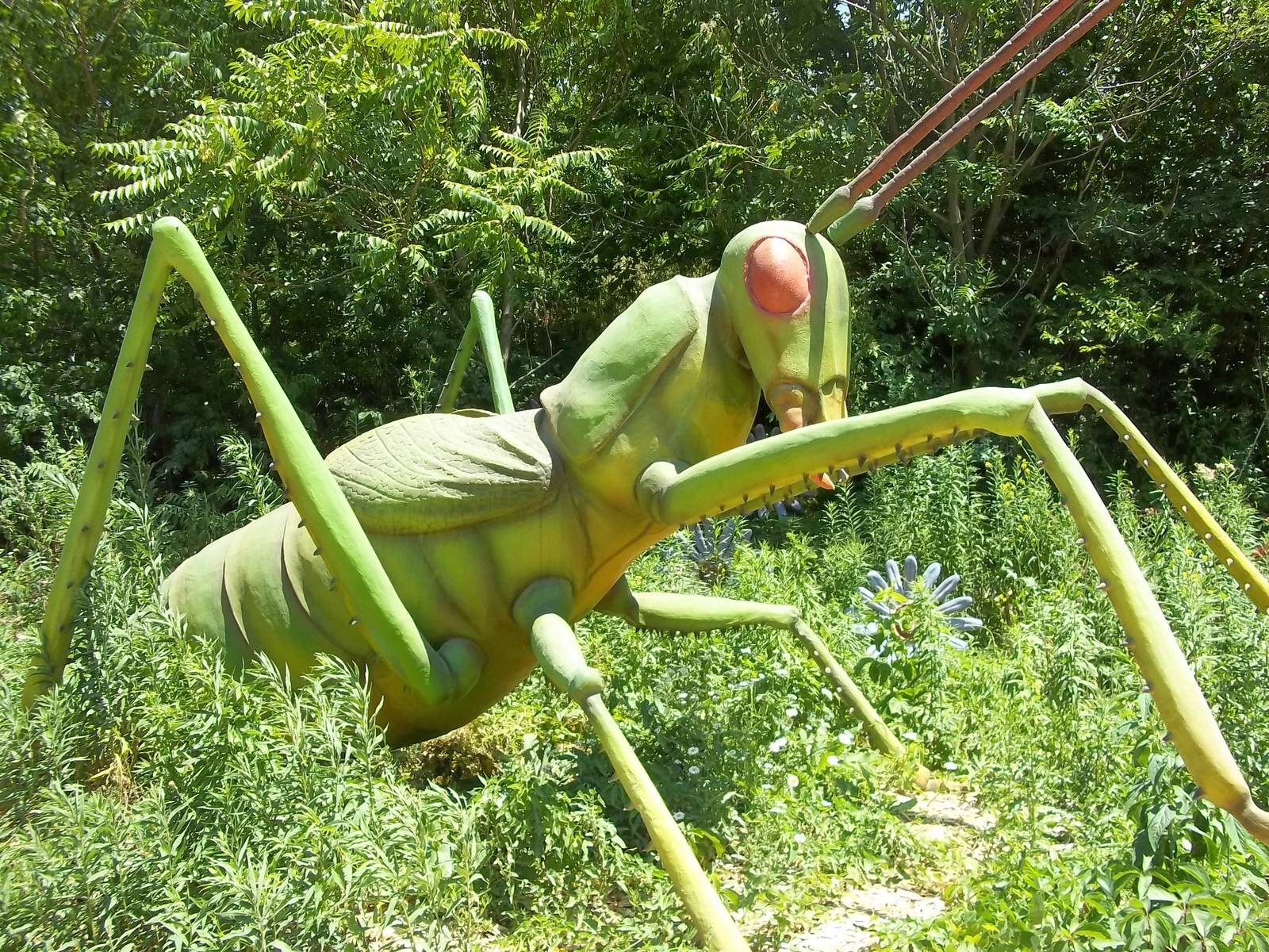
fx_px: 1173
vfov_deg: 44.2
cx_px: 634
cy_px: 476
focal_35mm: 32
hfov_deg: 56.8
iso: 80
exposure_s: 1/500
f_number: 2.9
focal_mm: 5.7
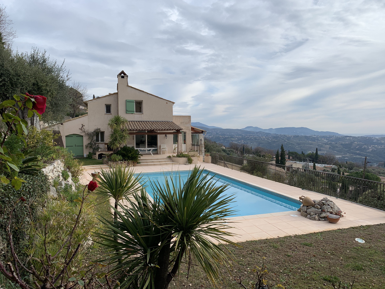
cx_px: 192
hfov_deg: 67.3
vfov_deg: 53.1
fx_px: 289
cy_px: 144
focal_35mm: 26
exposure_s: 1/2114
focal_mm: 4.25
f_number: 1.8
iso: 25
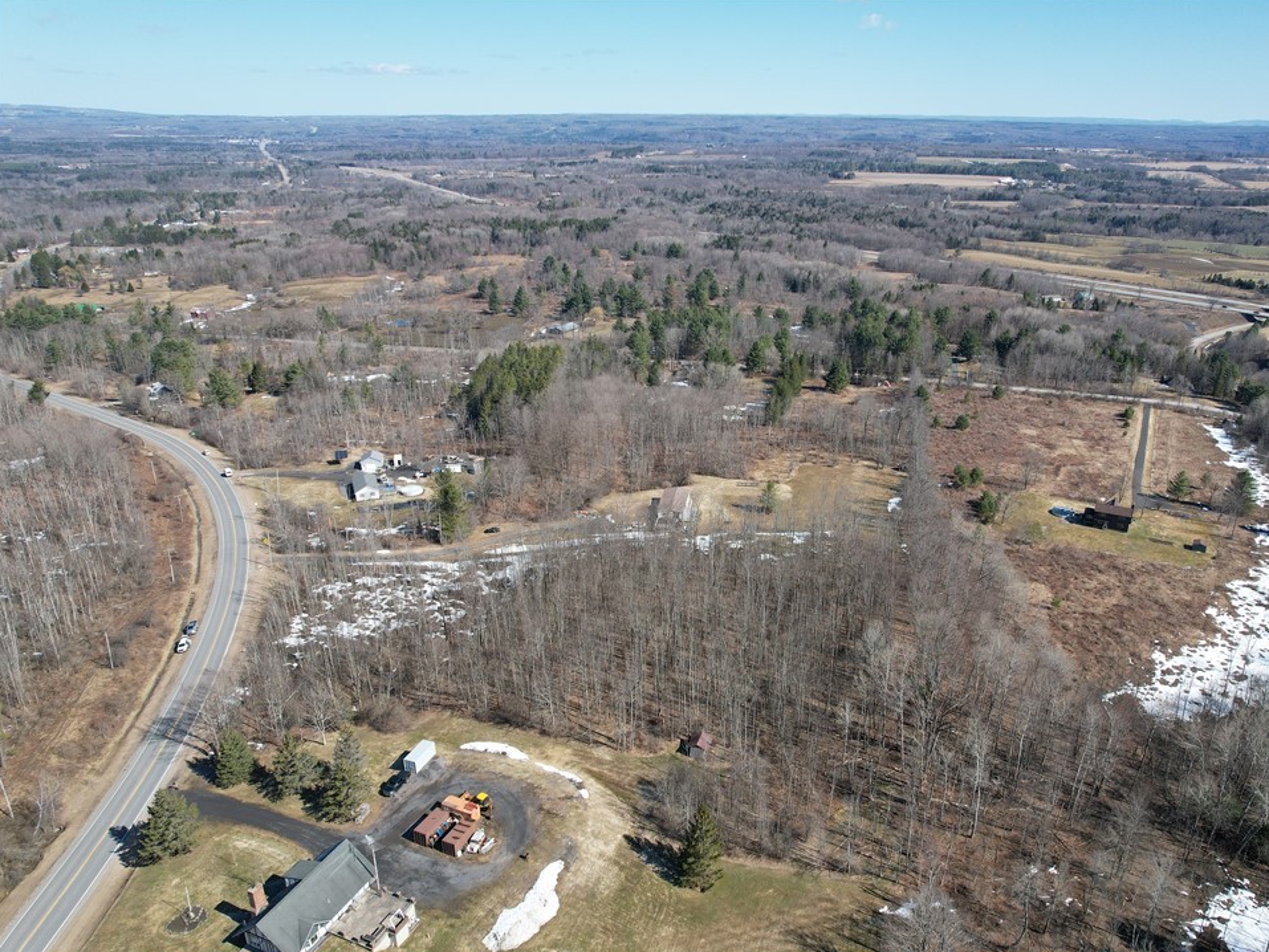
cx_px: 713
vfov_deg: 56.8
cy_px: 475
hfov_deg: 71.3
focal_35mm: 24
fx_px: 880
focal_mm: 8.38
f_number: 2.8
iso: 100
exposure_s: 1/2500
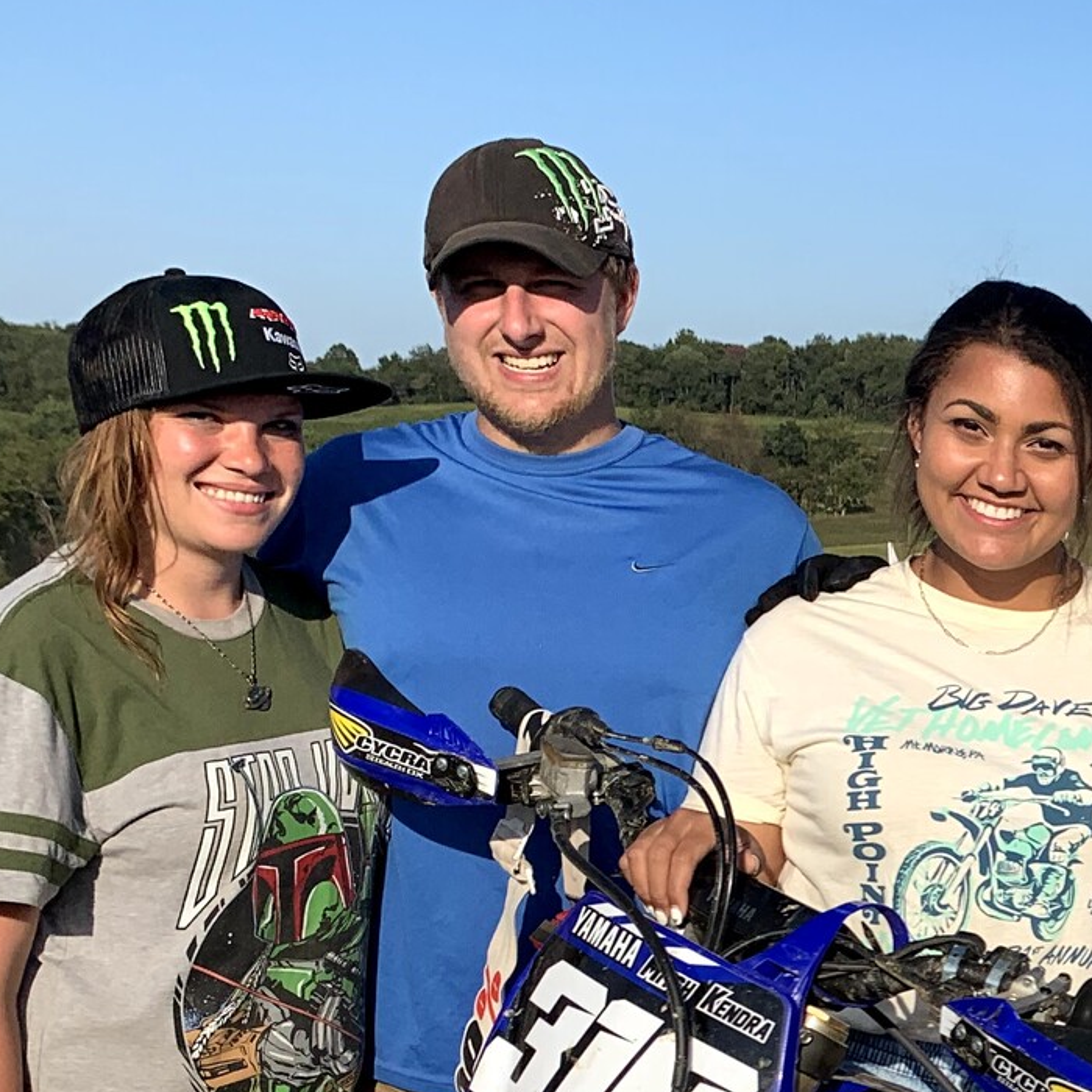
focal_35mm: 70
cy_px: 1055
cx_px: 1364
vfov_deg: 23.7
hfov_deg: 22.4
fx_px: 2498
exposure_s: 1/3788
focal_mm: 4.25
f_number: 1.8
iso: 25
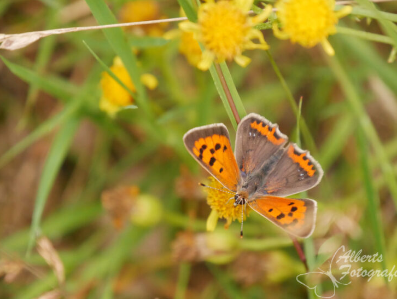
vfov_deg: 5.0
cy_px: 149
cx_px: 204
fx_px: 3398
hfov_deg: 6.7
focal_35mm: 296
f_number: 5.6
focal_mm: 140
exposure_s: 1/500
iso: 3200
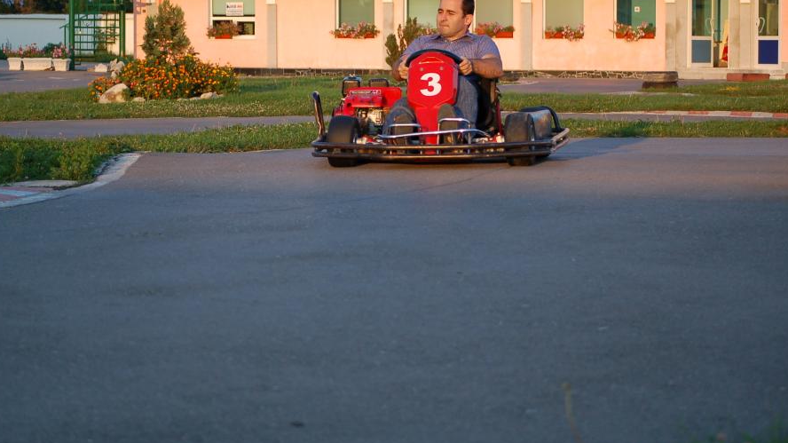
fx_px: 2081
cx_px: 358
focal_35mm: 100
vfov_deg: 12.1
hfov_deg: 21.4
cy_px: 160
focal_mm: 55
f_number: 4
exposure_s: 1/800
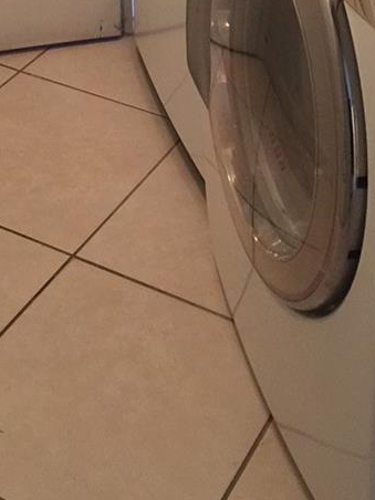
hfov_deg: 19.1
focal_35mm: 77
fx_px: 1112
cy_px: -110
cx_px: 159
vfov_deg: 23.1
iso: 125
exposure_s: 1/10
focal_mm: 4.15
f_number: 2.2
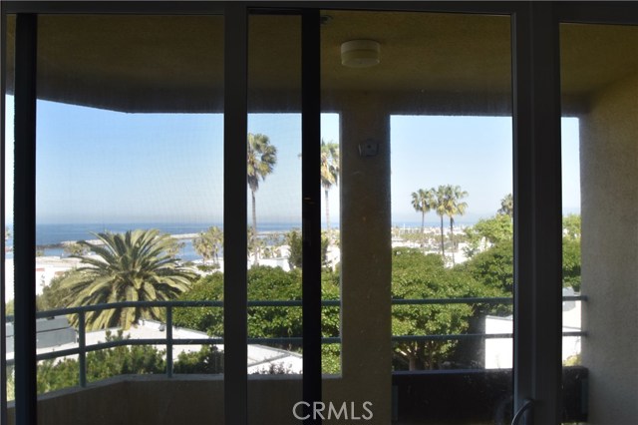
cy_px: 212
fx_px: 531
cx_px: 319
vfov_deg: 43.6
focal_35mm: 30
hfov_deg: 62.0
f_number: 8
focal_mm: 20
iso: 220
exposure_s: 1/250
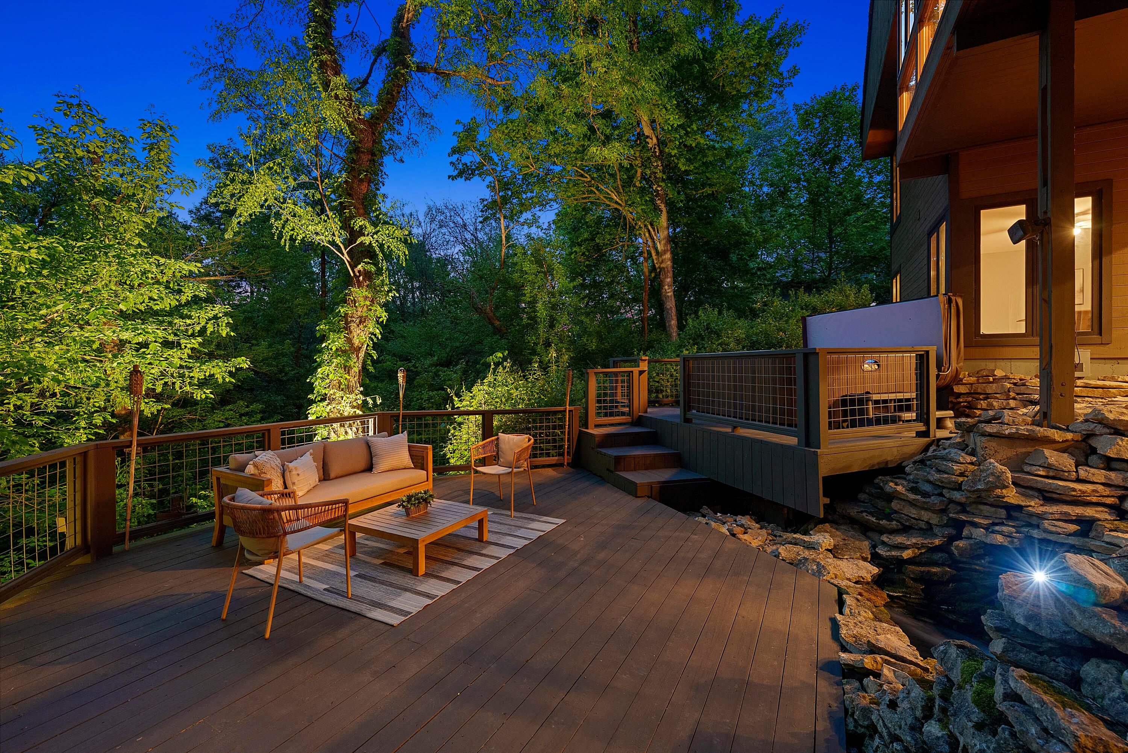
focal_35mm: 15
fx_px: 470
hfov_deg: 100.4
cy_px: 376
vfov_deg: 77.4
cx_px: 564
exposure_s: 2
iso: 640
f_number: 6.3
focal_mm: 15
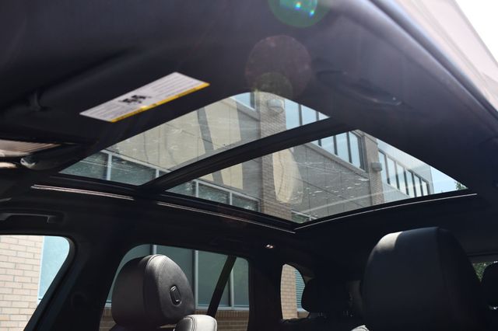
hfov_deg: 55.8
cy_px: 166
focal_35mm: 34
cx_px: 249
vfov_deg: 38.8
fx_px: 470
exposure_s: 1/250
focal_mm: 23
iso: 400
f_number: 5
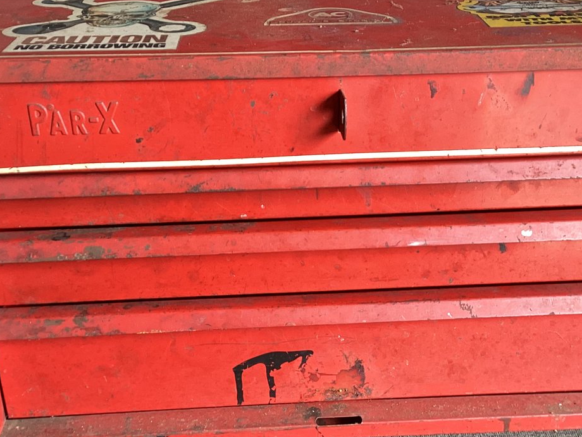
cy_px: 230
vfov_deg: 28.6
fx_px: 857
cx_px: 331
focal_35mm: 51
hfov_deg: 37.4
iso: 80
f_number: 2.4
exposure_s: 1/50
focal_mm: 3.3
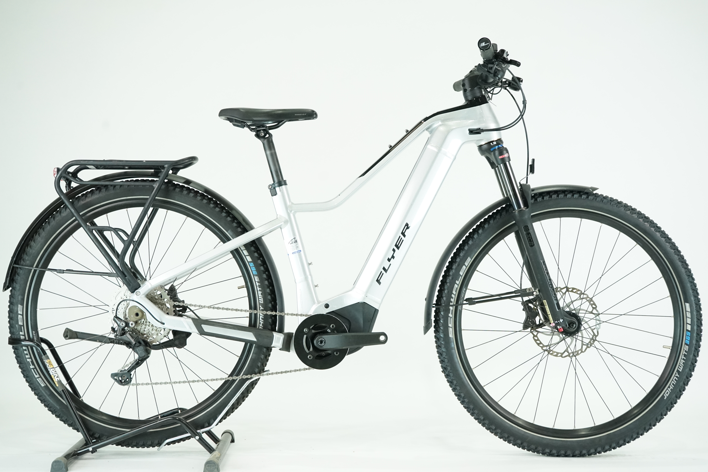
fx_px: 1042
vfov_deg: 25.5
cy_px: 236
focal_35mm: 53
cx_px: 354
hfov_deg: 37.5
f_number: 6.3
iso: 3200
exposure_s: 1/200
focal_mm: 53
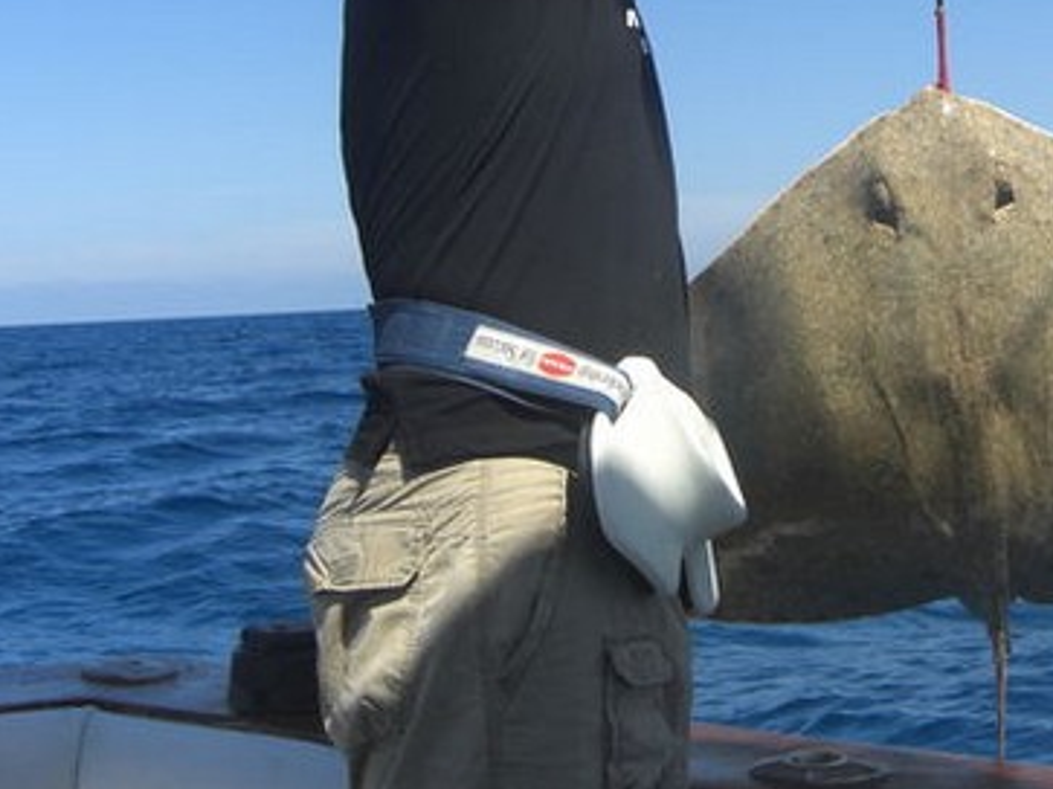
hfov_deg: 28.9
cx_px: 809
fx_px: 2007
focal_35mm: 66
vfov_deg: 21.9
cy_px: 154
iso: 80
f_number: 4
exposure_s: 1/800
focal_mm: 7.9
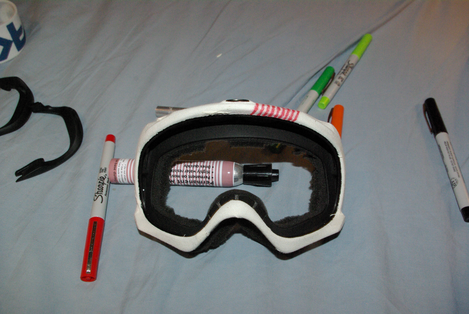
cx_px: 234
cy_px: 157
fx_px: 411
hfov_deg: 59.4
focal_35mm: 32
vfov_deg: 41.8
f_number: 8
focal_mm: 21
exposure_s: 1/30
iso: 1600
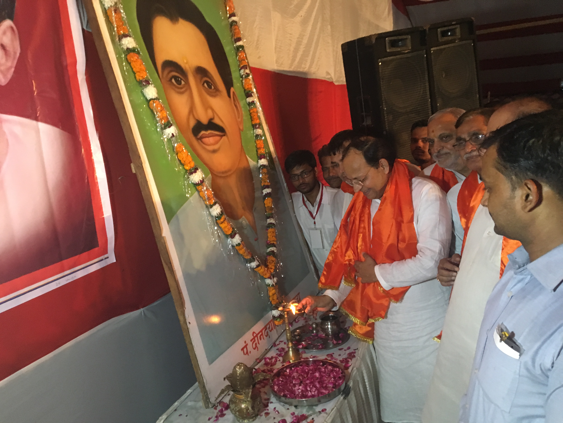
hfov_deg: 61.7
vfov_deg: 48.2
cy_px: 212
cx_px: 282
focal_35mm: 29
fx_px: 472
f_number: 2.2
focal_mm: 4.15
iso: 250
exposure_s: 1/25
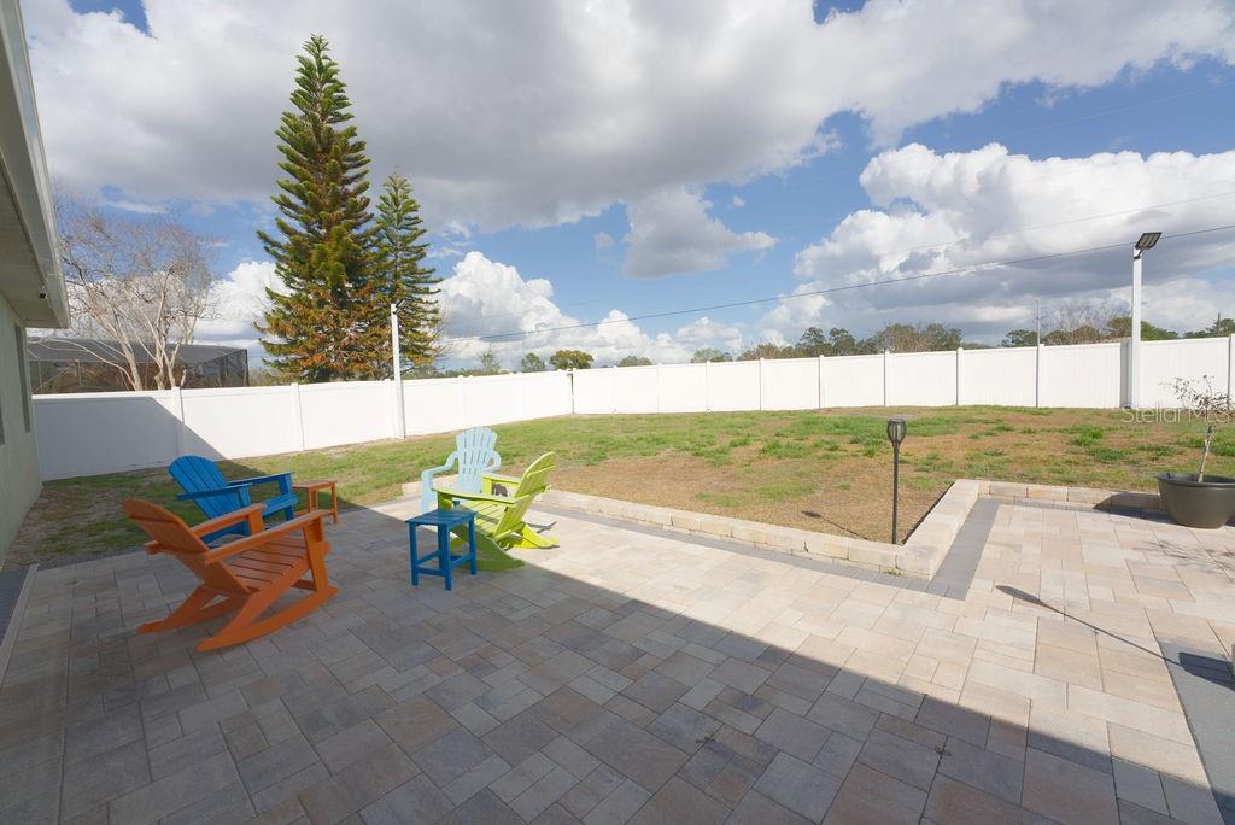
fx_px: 481
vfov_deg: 81.3
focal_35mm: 14
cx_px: 618
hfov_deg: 104.2
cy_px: 412
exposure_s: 1/125
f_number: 10
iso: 100
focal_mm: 14
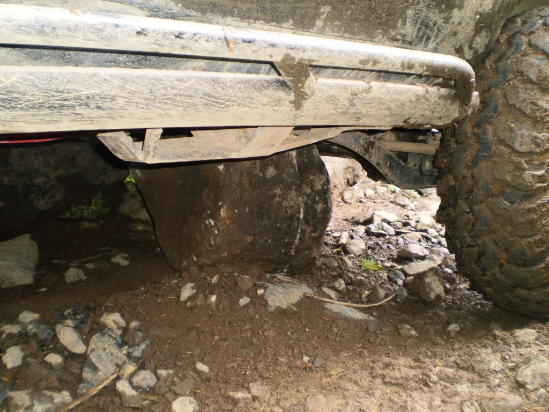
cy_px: 206
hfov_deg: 51.4
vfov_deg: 39.7
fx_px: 571
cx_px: 274
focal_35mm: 36
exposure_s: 1/30
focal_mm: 6.3
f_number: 3.1
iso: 160
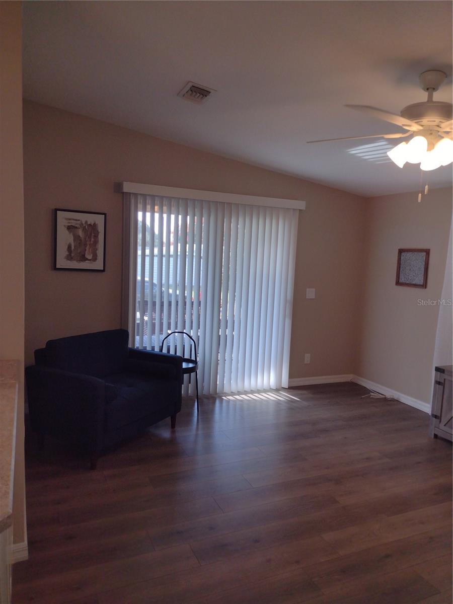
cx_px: 226
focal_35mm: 27
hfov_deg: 51.4
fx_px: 471
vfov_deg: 65.3
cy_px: 302
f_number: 1.7
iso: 100
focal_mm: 4.71
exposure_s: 1/133
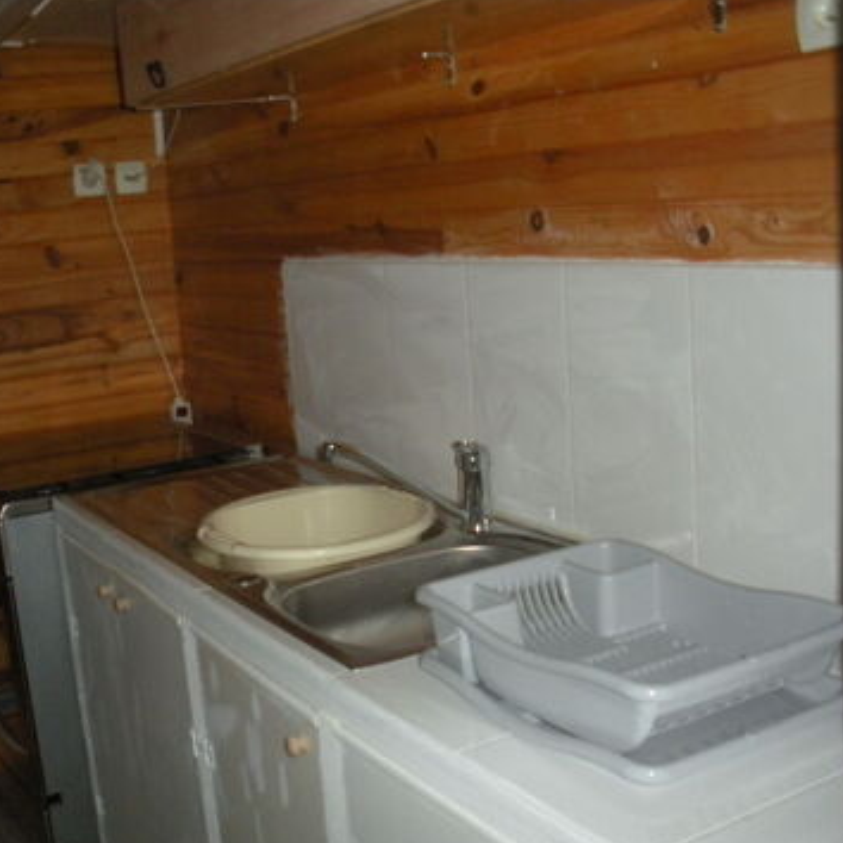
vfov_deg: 40.0
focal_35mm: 42
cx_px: 326
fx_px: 1157
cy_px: 424
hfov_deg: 39.8
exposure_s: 1/60
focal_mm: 6.3
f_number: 3.5
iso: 400
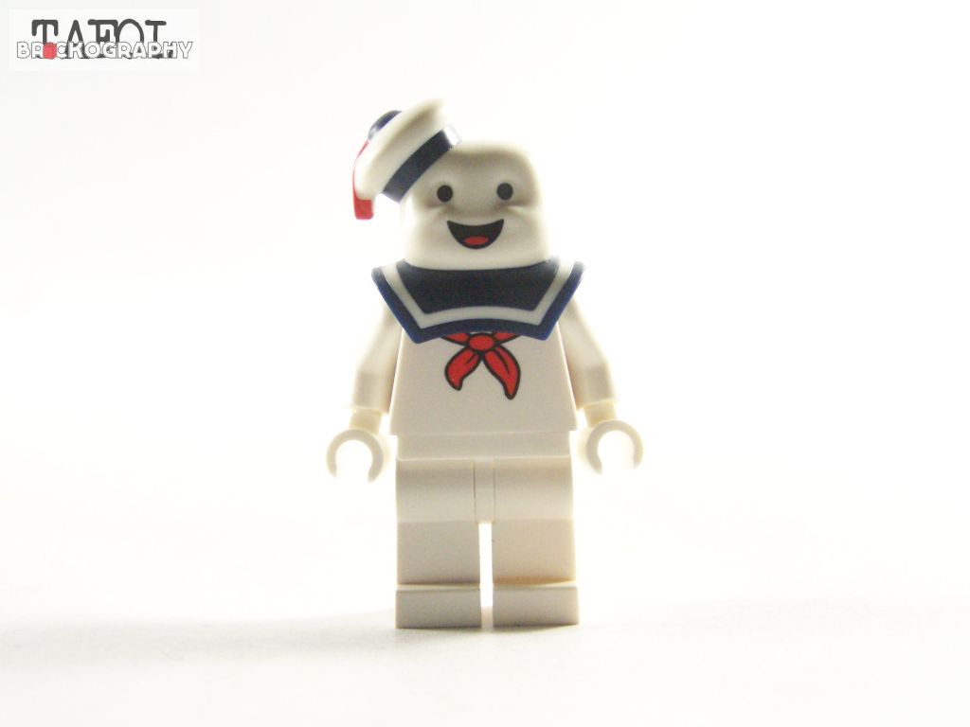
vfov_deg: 21.9
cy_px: 364
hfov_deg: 29.0
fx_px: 1877
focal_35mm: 67
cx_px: 485
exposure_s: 1/60
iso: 400
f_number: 3.2
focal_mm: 11.1
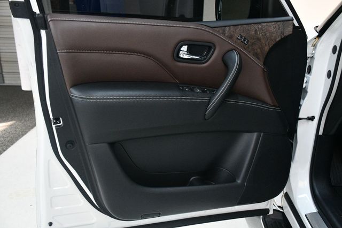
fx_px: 313
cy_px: 114
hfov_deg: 57.2
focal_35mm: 33
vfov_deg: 39.9
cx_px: 171
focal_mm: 22
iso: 3200
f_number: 3.5
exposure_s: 1/125
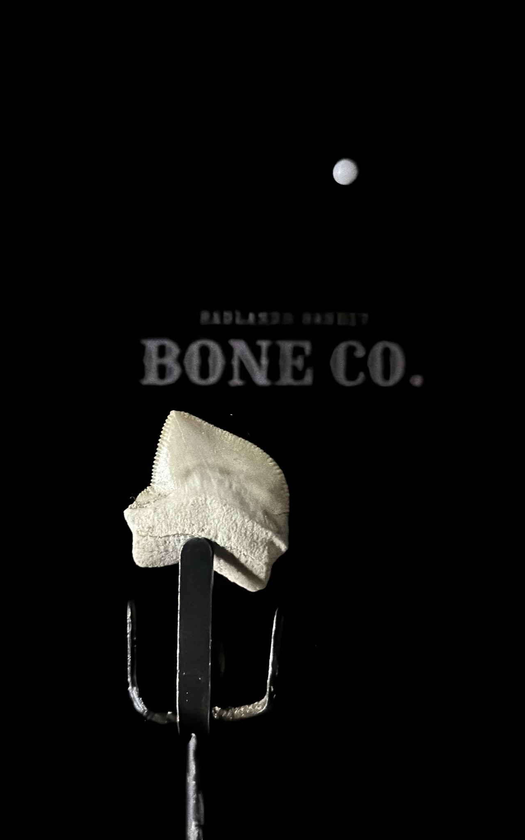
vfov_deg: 39.6
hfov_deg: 25.3
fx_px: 1167
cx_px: 220
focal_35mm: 51
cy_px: 421
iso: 10000
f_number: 1.78
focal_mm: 6.86
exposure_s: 1/15
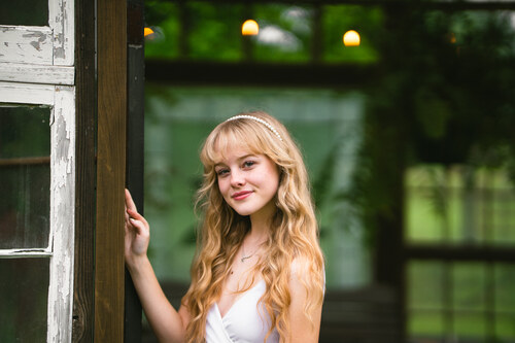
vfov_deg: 16.1
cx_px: 258
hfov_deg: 23.9
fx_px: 1216
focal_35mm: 85
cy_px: 172
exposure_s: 1/3200
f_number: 1.6
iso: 320
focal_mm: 85
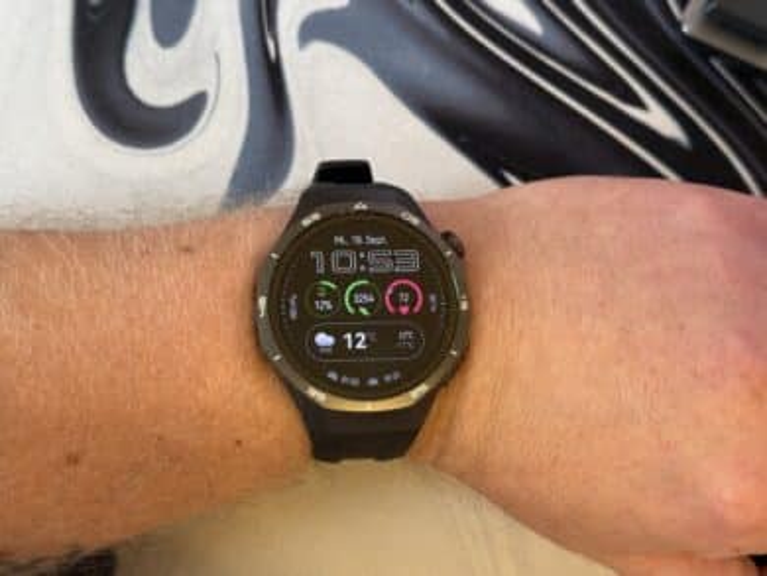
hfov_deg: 39.6
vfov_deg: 30.3
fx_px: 1064
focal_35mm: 48
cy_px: 288
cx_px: 384
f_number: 1.78
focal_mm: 6.76
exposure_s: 1/50
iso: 160
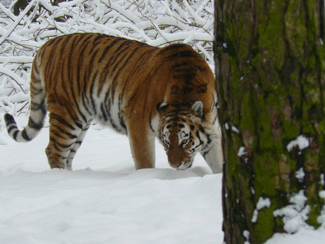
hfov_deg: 7.5
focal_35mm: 264
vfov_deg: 5.6
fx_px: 2479
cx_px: 162
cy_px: 122
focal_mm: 44
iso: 100
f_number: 4
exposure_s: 1/250
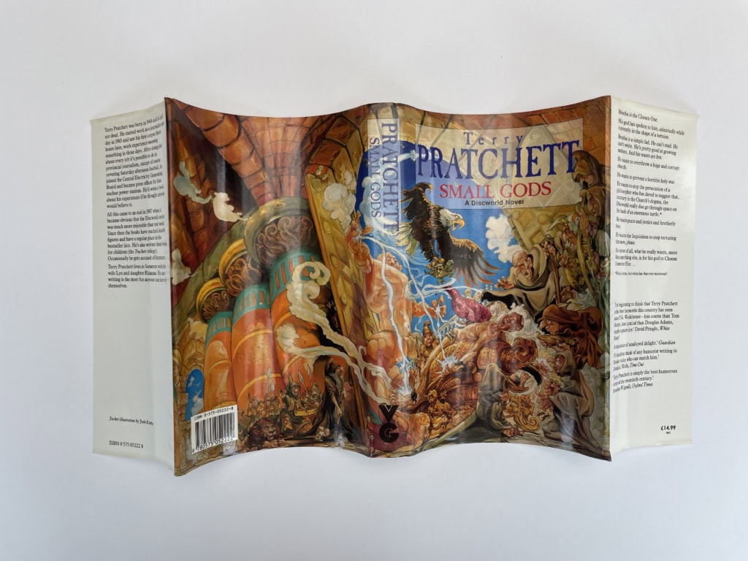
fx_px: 562
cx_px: 374
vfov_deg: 53.1
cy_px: 280
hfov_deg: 67.3
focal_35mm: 26
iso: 32
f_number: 1.6
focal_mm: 4.2
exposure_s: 1/401
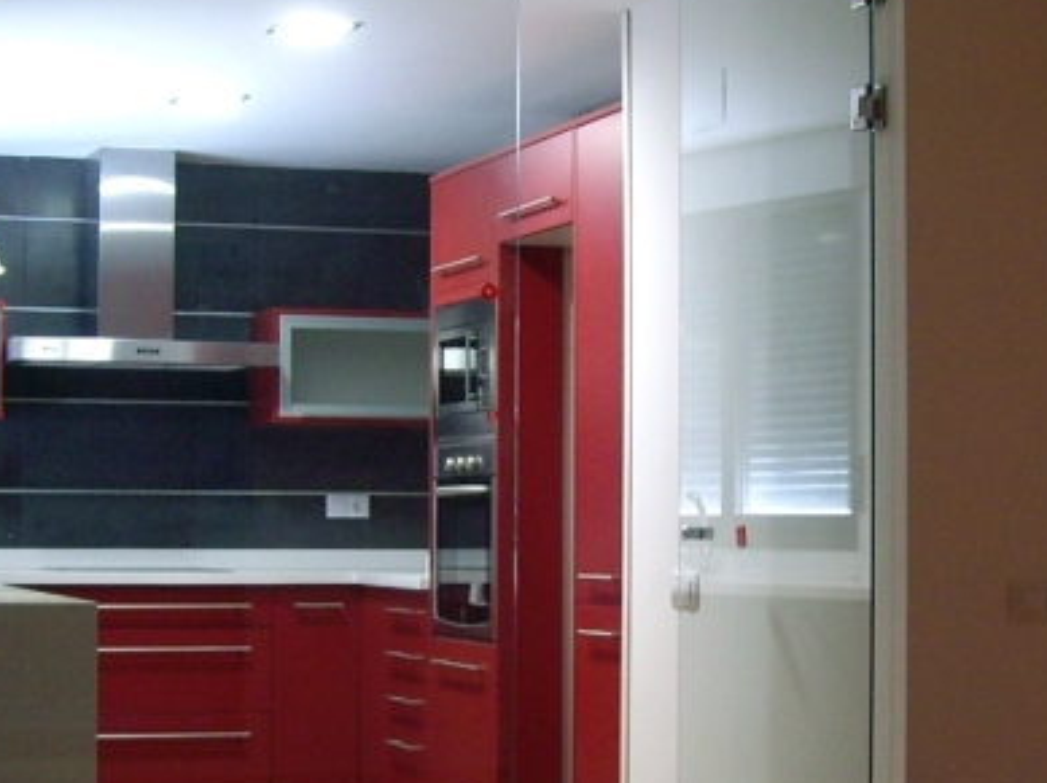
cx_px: 487
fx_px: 2659
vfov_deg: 16.7
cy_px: 459
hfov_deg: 22.3
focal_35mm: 88
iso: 200
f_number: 2.7
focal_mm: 6.2
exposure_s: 1/20
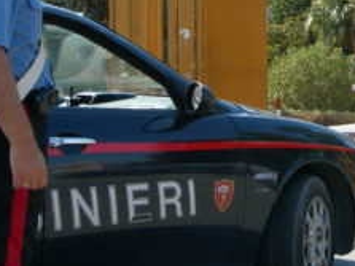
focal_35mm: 91
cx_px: 251
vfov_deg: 16.0
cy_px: 33
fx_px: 933
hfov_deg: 21.4
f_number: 4.8
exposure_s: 1/180
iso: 50
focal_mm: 7.8
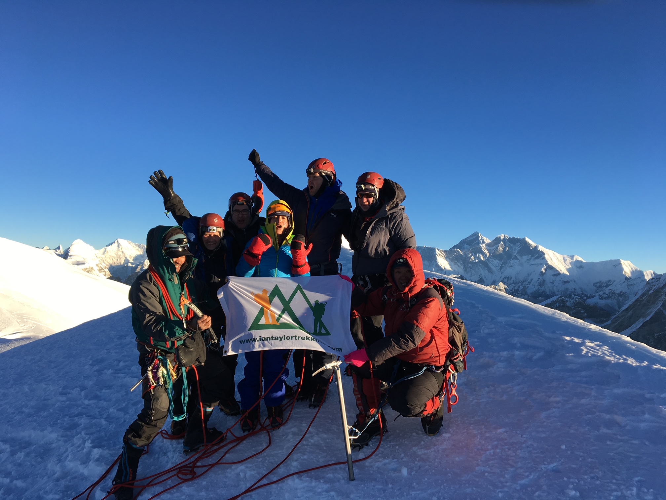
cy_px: 250
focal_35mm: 29
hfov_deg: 61.7
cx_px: 333
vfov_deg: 48.2
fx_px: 558
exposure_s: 1/578
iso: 25
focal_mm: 4.15
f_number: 2.2
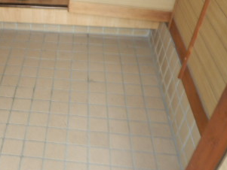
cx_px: 18
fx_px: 335
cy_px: 96
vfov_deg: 28.6
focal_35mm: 51
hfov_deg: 35.1
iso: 125
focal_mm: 4.2
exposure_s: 1/30
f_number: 3
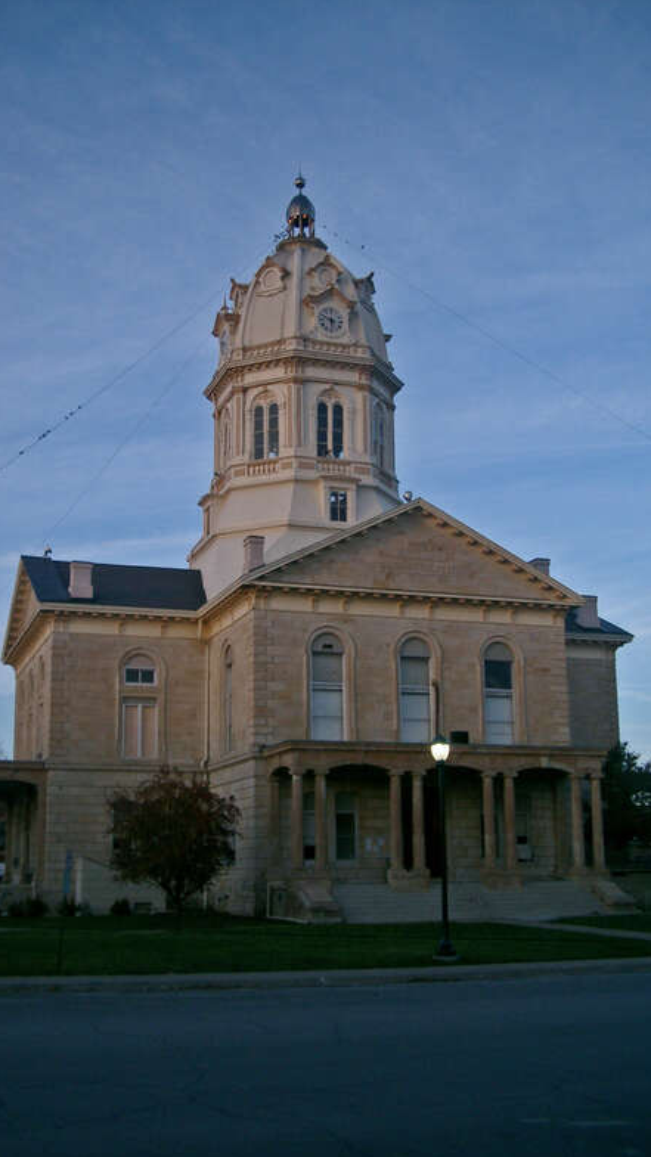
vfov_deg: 49.4
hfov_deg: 29.0
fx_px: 1258
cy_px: 586
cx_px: 292
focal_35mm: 41
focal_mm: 7.6
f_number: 2.6
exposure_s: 1/800
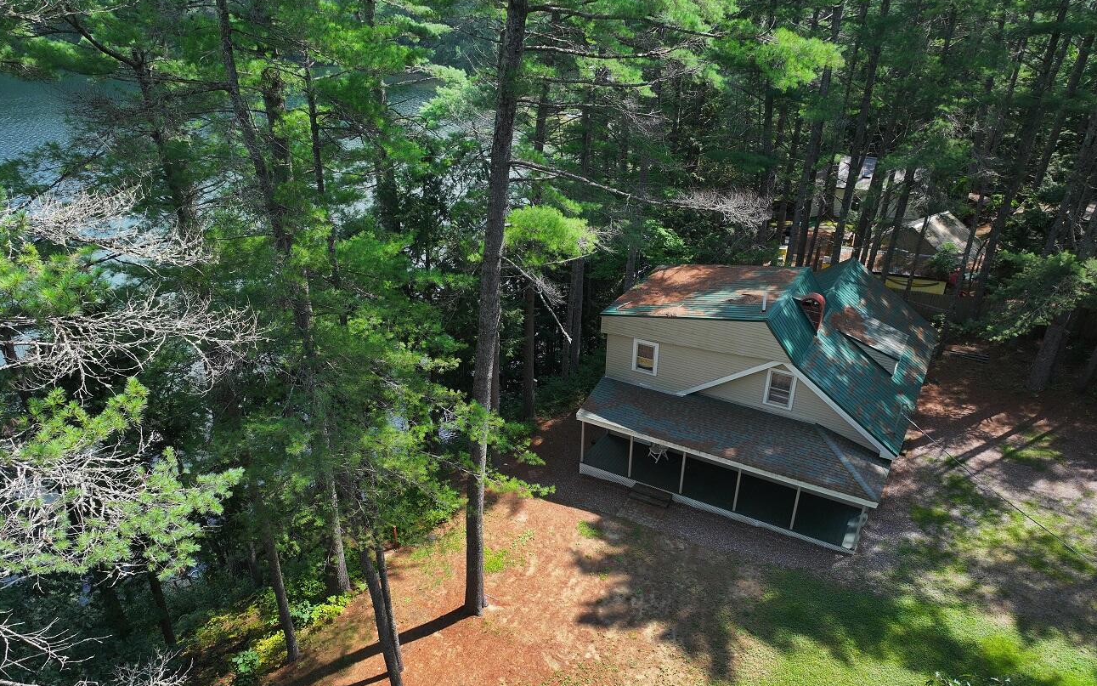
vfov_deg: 47.3
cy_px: 416
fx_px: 777
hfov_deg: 70.4
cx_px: 545
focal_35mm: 26
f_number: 2.8
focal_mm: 12.29
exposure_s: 1/40
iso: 100
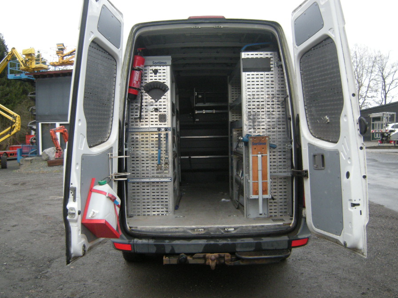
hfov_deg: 56.8
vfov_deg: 44.1
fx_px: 368
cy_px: 142
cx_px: 192
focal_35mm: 32
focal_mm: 4.7
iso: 213
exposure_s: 1/60.6
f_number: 2.8
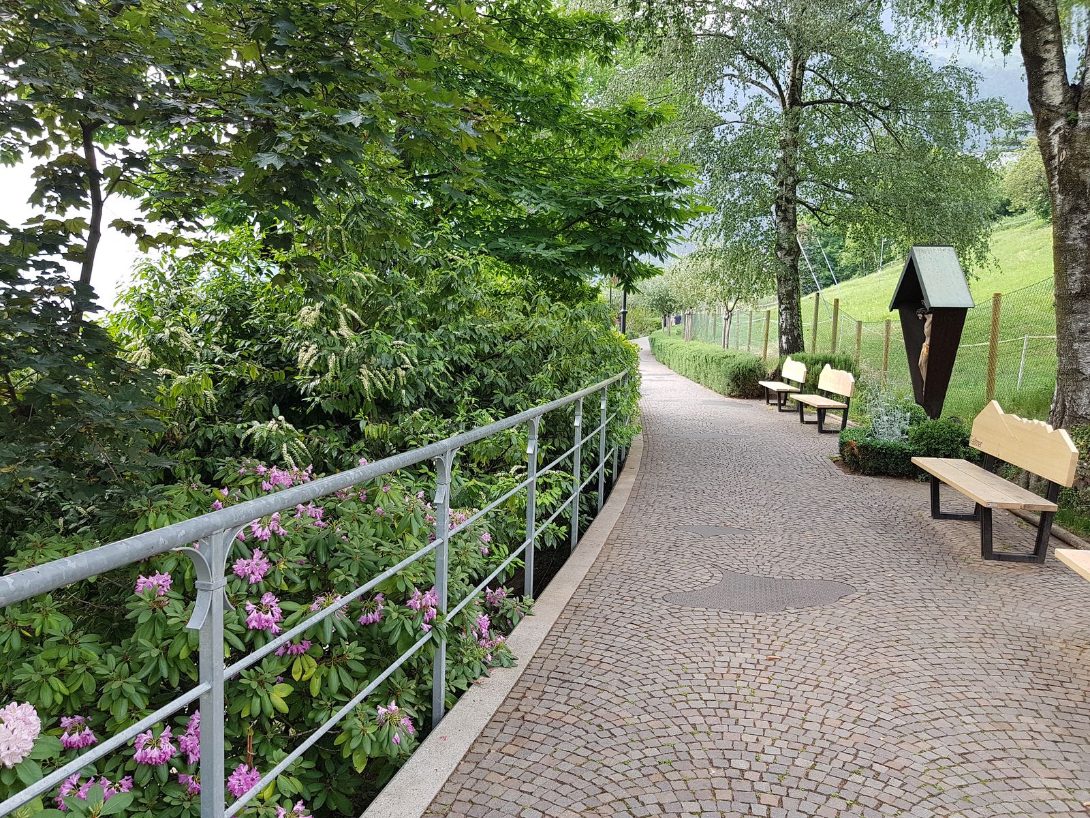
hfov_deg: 67.3
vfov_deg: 53.1
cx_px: 545
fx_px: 819
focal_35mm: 26
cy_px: 409
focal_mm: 4.2
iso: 50
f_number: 1.7
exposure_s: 1/228
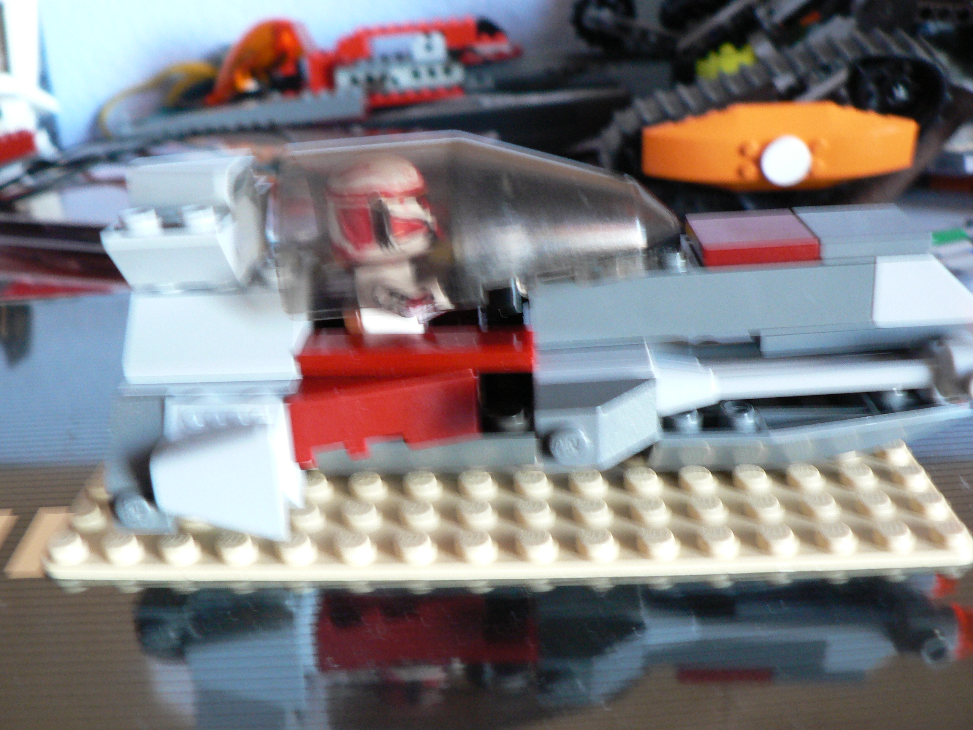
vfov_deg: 39.7
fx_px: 1012
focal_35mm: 36
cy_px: 365
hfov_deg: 51.4
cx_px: 486
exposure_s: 1/5
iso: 200
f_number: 2.8
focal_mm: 6
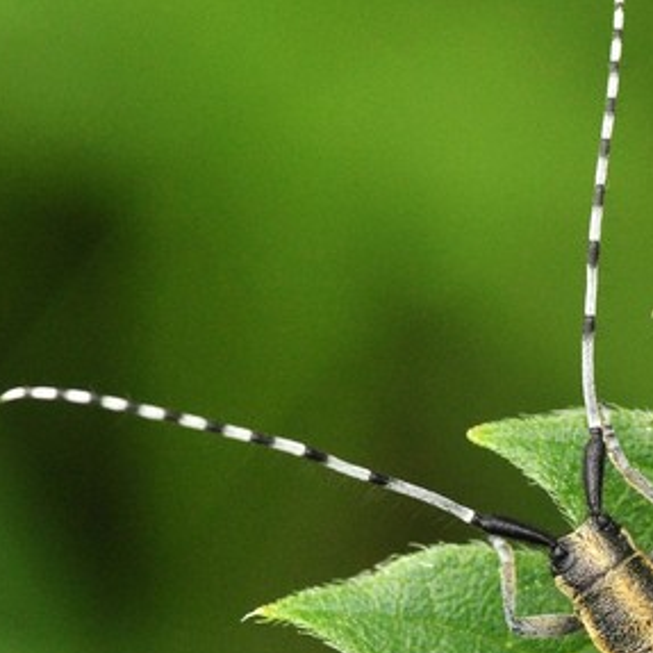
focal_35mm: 355
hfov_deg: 4.9
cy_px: 491
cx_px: 774
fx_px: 7577
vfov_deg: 4.9
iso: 640
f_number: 14
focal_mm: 100
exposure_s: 1/200
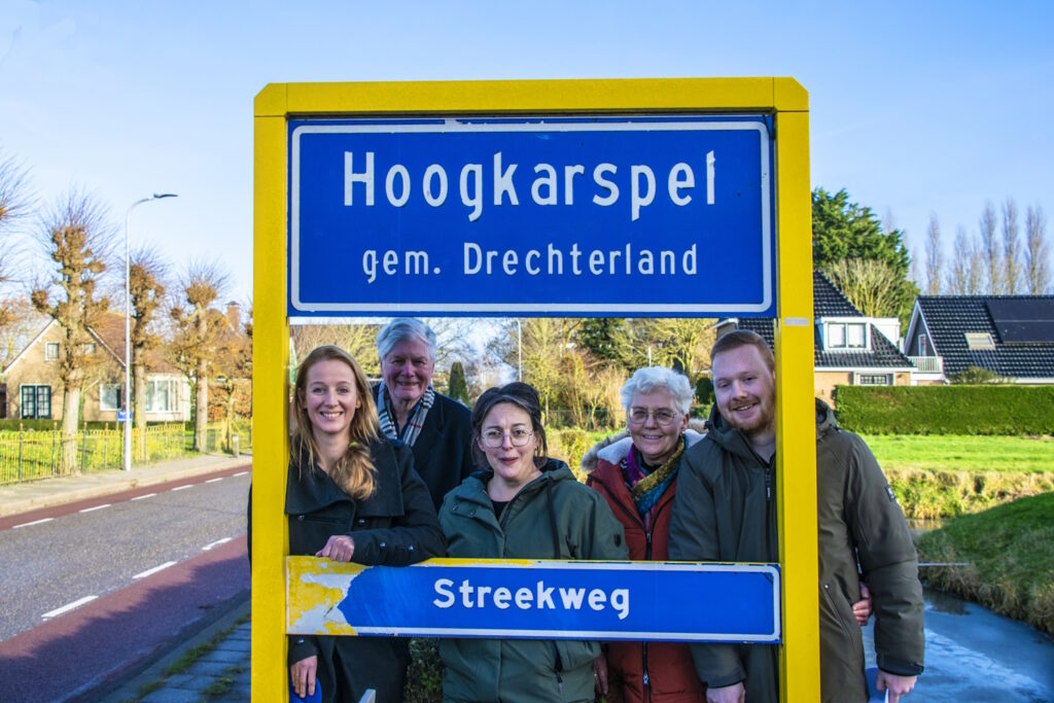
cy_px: 352
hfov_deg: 53.1
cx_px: 527
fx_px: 1054
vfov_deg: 36.9
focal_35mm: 36
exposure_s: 1/250
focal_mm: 24
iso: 200
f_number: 8
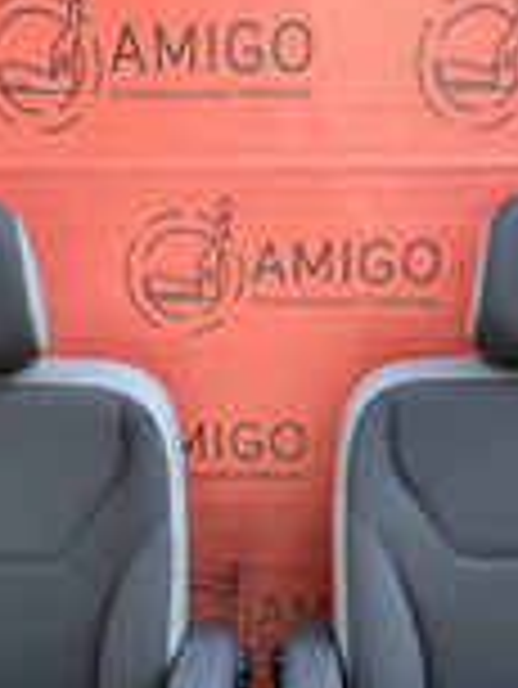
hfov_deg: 24.1
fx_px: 1215
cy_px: 710
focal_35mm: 61
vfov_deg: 29.3
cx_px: 270
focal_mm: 5.1
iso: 40
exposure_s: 1/246
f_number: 1.6
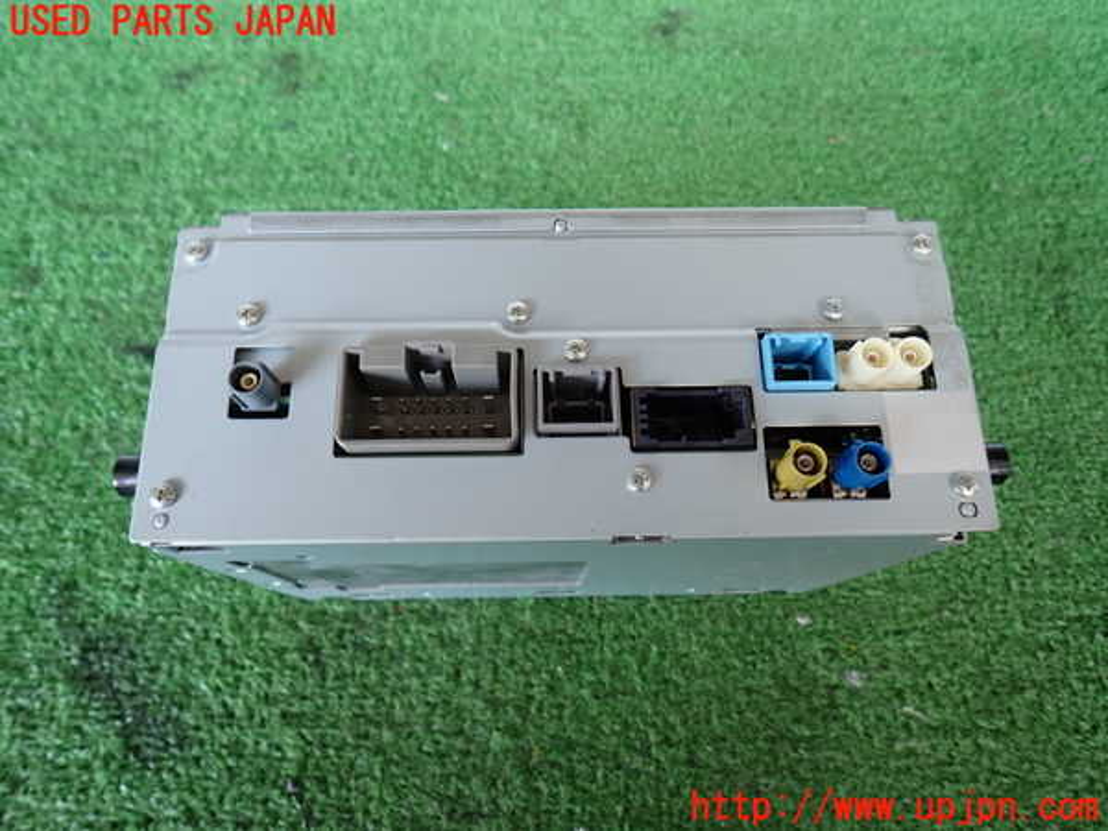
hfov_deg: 69.4
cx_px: 554
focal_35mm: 25
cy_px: 416
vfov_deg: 54.9
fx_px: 800
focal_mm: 4.5
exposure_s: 1/50
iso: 200
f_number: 2
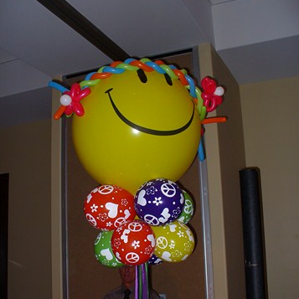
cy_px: 152
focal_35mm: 44
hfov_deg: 38.3
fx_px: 430
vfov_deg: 38.3
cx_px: 149
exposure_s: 1/30
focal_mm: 6.1
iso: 80
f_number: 2.8
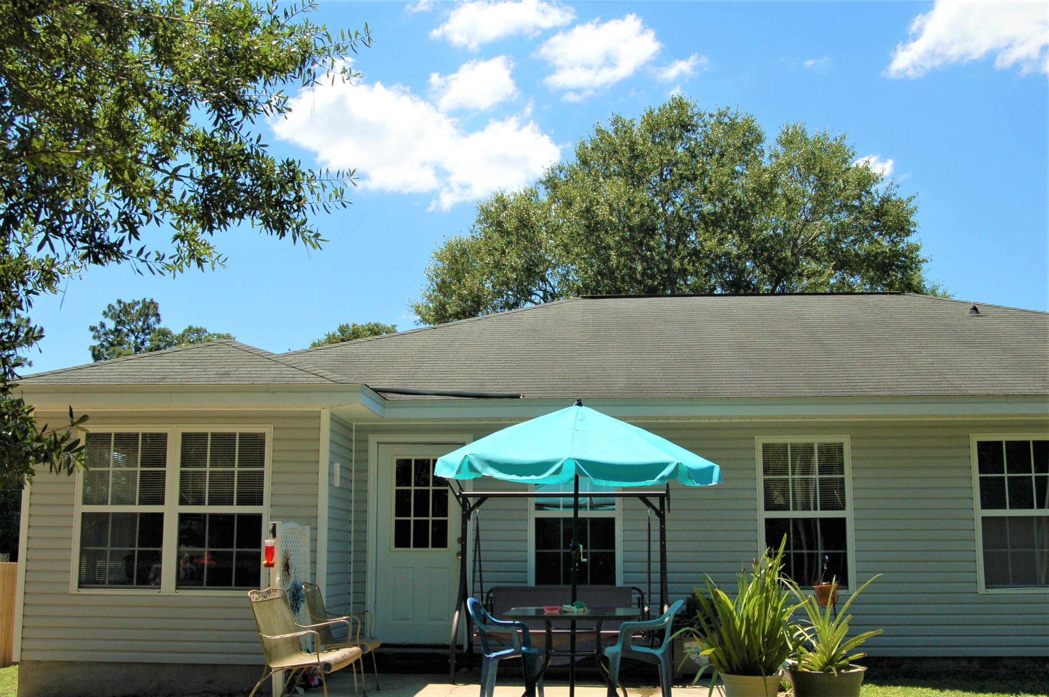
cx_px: 524
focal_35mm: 39
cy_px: 348
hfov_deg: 49.6
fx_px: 1135
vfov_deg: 34.1
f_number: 10
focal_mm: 26
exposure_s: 1/400
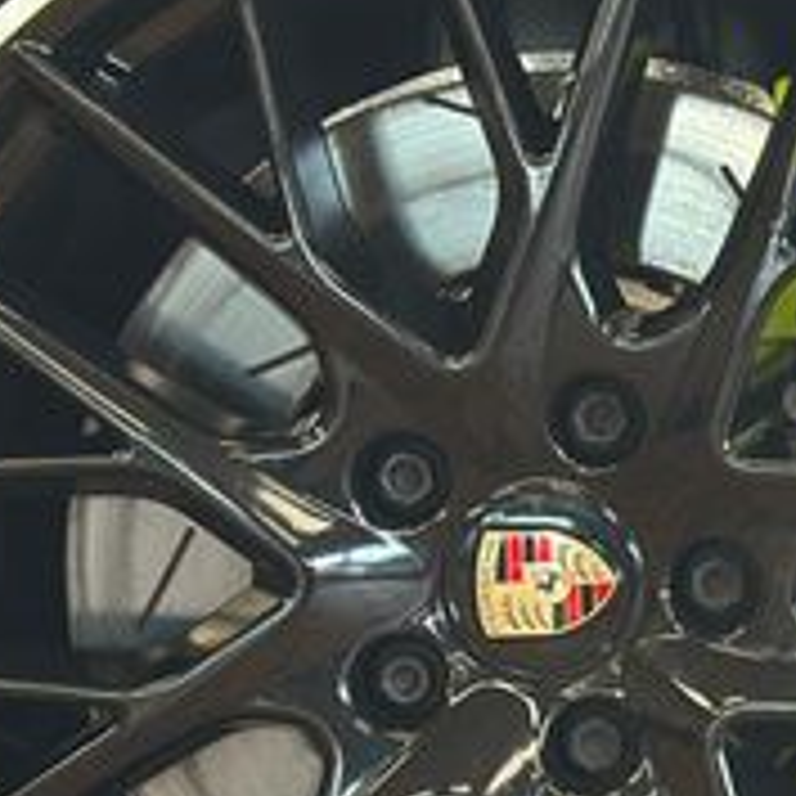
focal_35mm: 153
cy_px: 454
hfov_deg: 11.0
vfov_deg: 11.4
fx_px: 3980
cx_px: 1156
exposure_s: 1/60
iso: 125
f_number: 1.78
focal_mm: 6.86
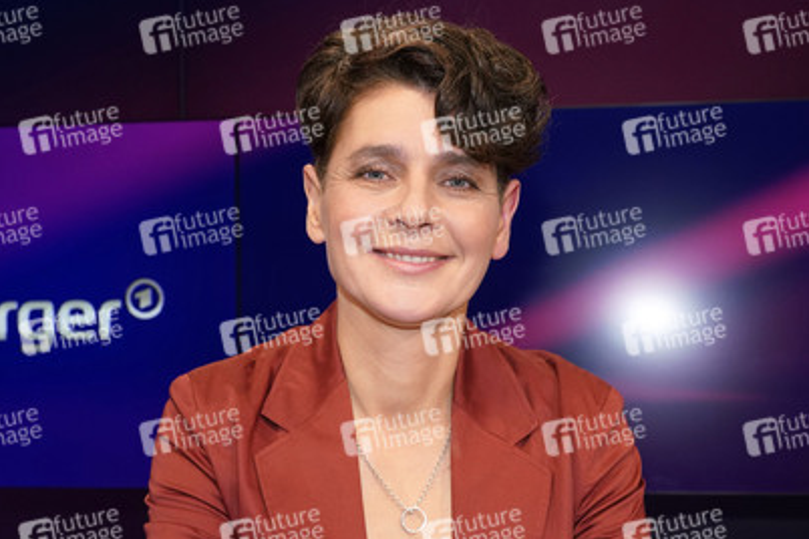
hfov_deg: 51.9
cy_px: 282
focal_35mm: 37
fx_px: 831
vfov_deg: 35.9
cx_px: 420
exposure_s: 1/125
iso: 2000
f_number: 5.6
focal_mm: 33
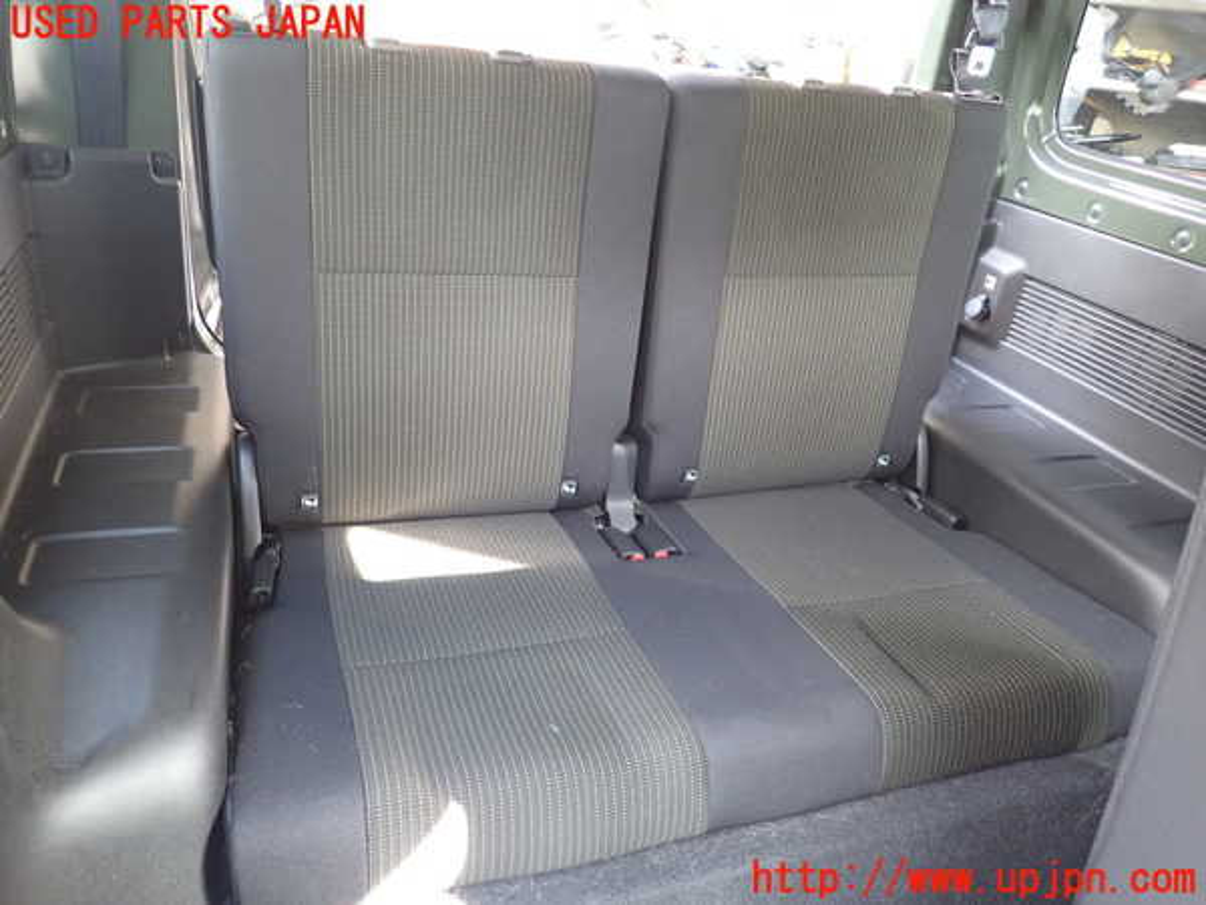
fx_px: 871
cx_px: 603
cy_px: 452
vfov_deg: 54.9
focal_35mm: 25
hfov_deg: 69.4
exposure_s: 1/30
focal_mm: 4.5
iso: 320
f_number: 2
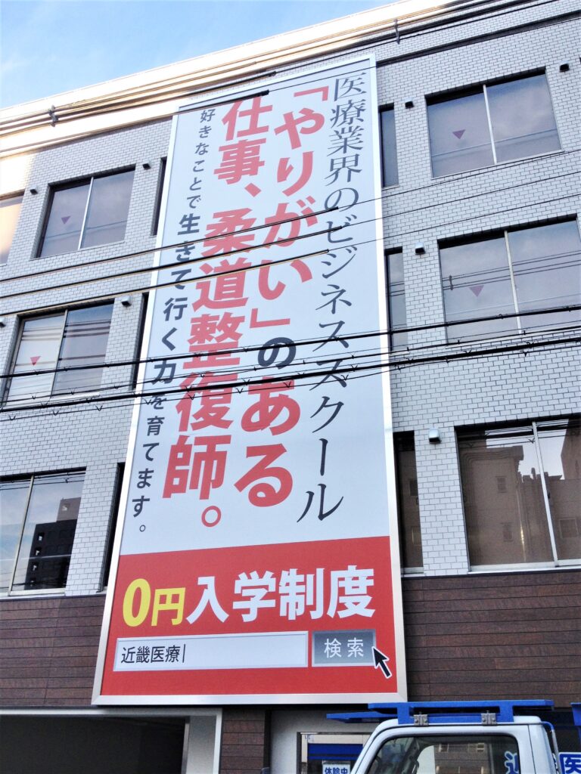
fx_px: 783
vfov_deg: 52.6
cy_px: 387
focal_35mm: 35
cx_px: 290
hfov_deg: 40.7
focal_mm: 4.28
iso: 50
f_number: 2.4
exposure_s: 1/438
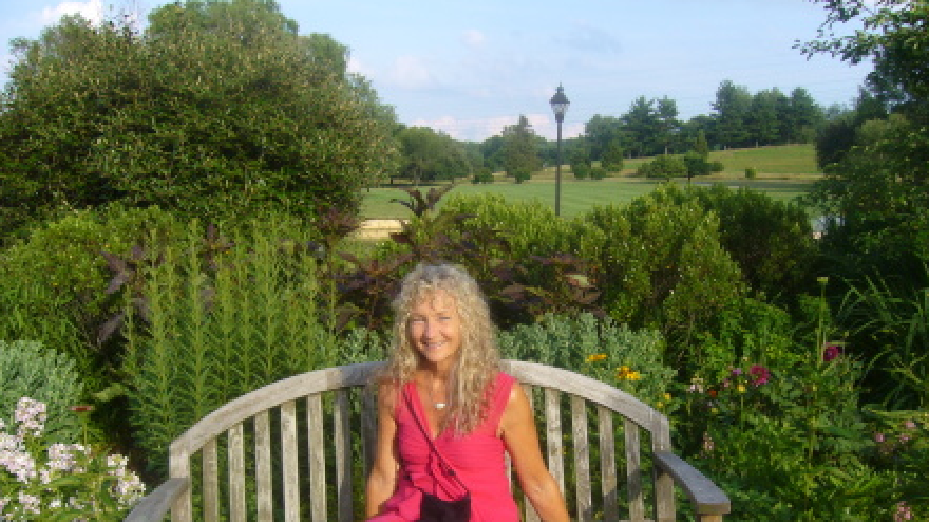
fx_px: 960
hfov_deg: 51.6
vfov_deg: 30.2
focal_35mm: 39
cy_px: 341
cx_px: 464
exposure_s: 1/200
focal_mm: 5.8
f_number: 5.6
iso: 100
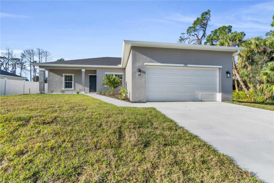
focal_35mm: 16
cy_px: 92
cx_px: 137
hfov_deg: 96.8
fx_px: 122
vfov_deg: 73.7
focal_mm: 16
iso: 200
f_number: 9
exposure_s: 1/200
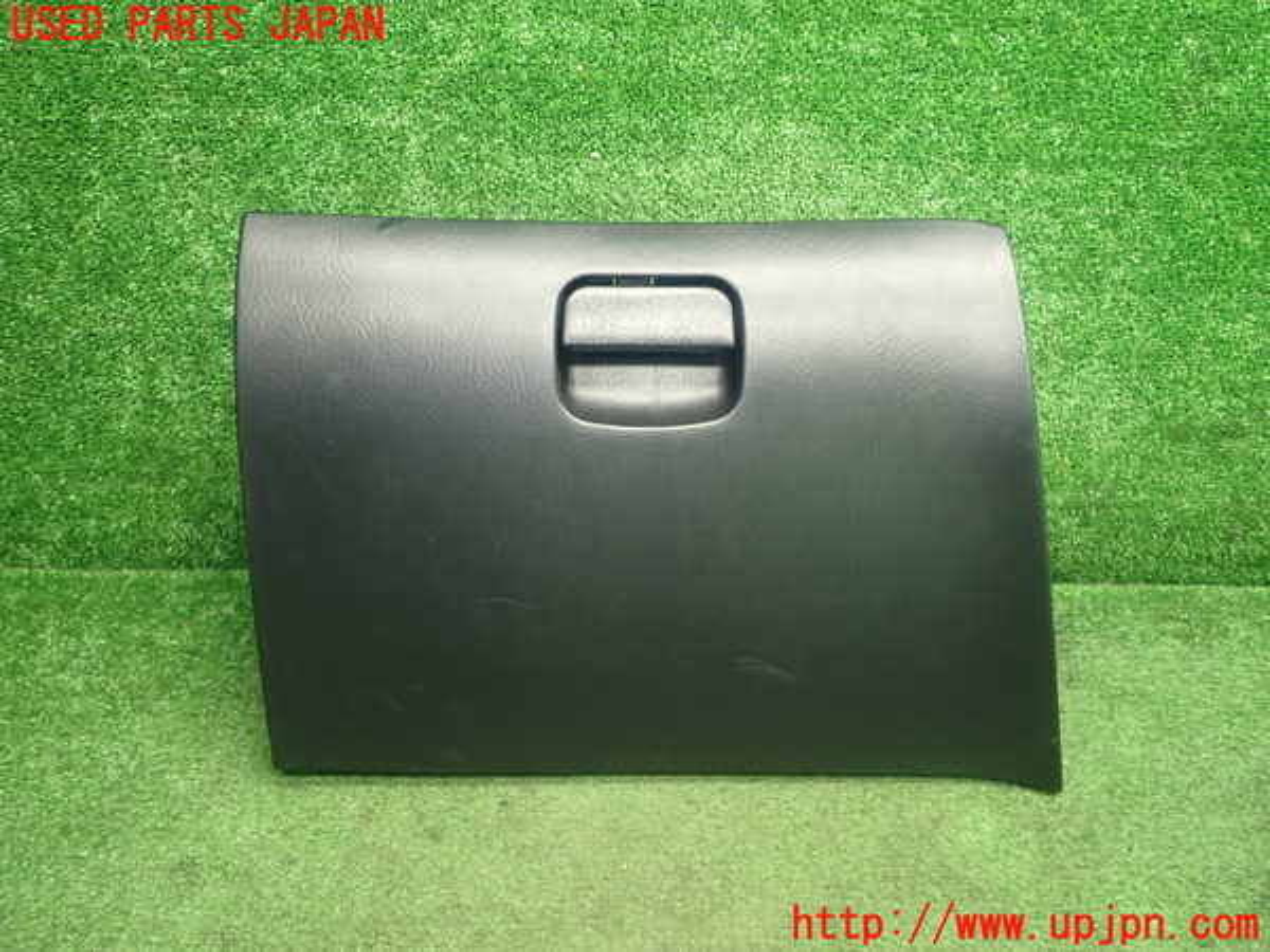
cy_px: 476
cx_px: 635
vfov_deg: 46.8
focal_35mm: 30
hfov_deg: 60.0
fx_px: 1101
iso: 320
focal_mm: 5.4
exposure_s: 1/30
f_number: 2.3
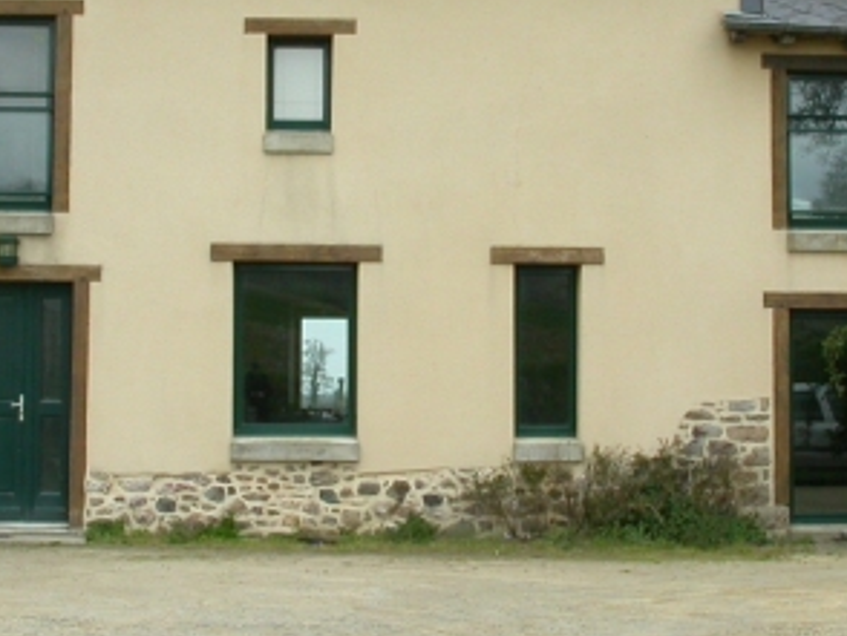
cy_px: 207
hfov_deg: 22.2
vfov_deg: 16.8
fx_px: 2155
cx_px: 395
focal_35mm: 88
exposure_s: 1/241
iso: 100
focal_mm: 7.85
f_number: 6
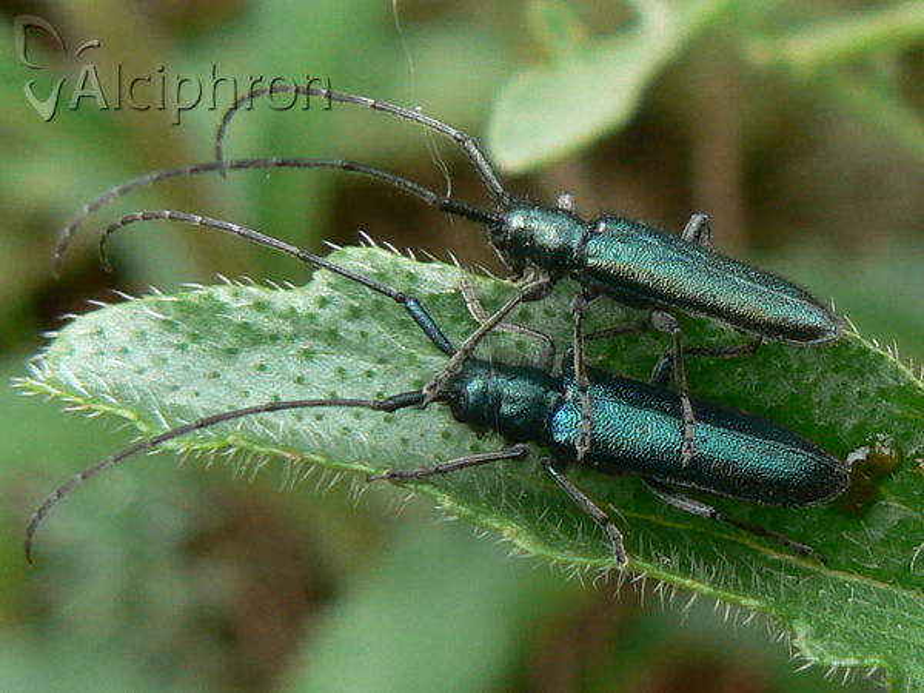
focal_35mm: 36
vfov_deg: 39.7
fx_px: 961
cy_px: 346
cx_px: 462
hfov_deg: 51.4
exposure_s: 1/60
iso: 80
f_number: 3.2
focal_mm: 6
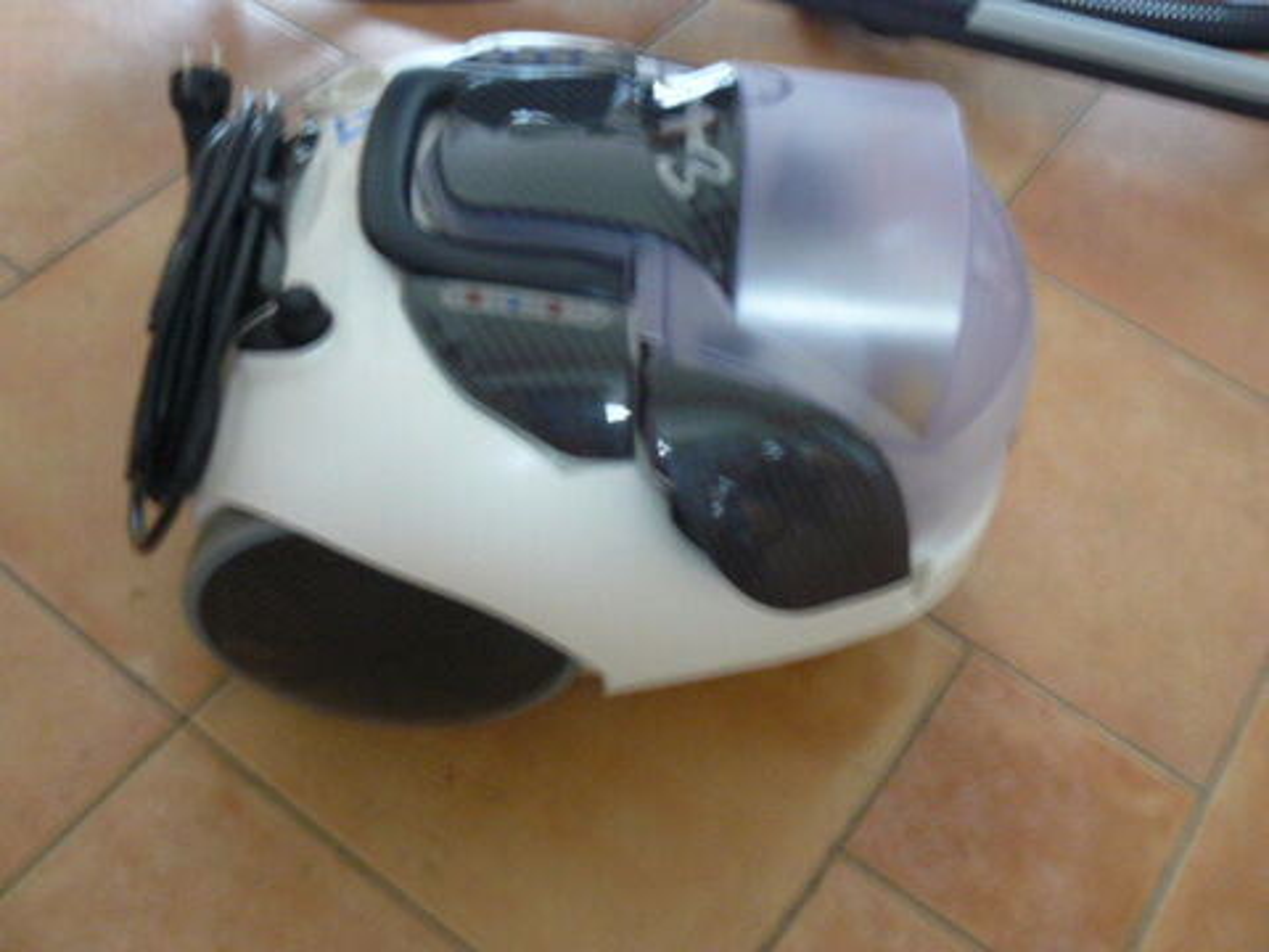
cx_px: 634
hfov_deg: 51.4
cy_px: 476
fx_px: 1320
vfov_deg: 39.7
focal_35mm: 36
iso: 200
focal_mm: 6
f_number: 2.8
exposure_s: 1/5
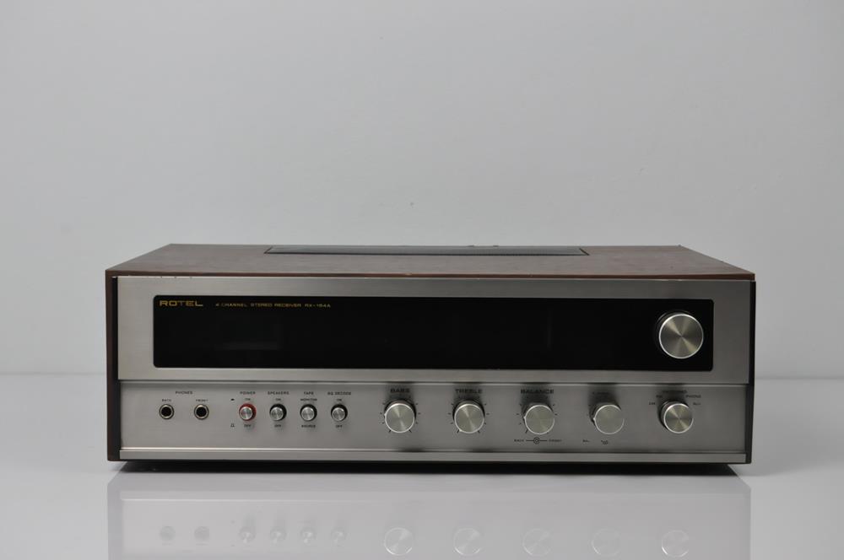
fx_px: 1756
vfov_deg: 18.1
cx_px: 422
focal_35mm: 75
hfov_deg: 27.0
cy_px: 280
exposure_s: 1/160
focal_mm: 50
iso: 1600
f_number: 6.3
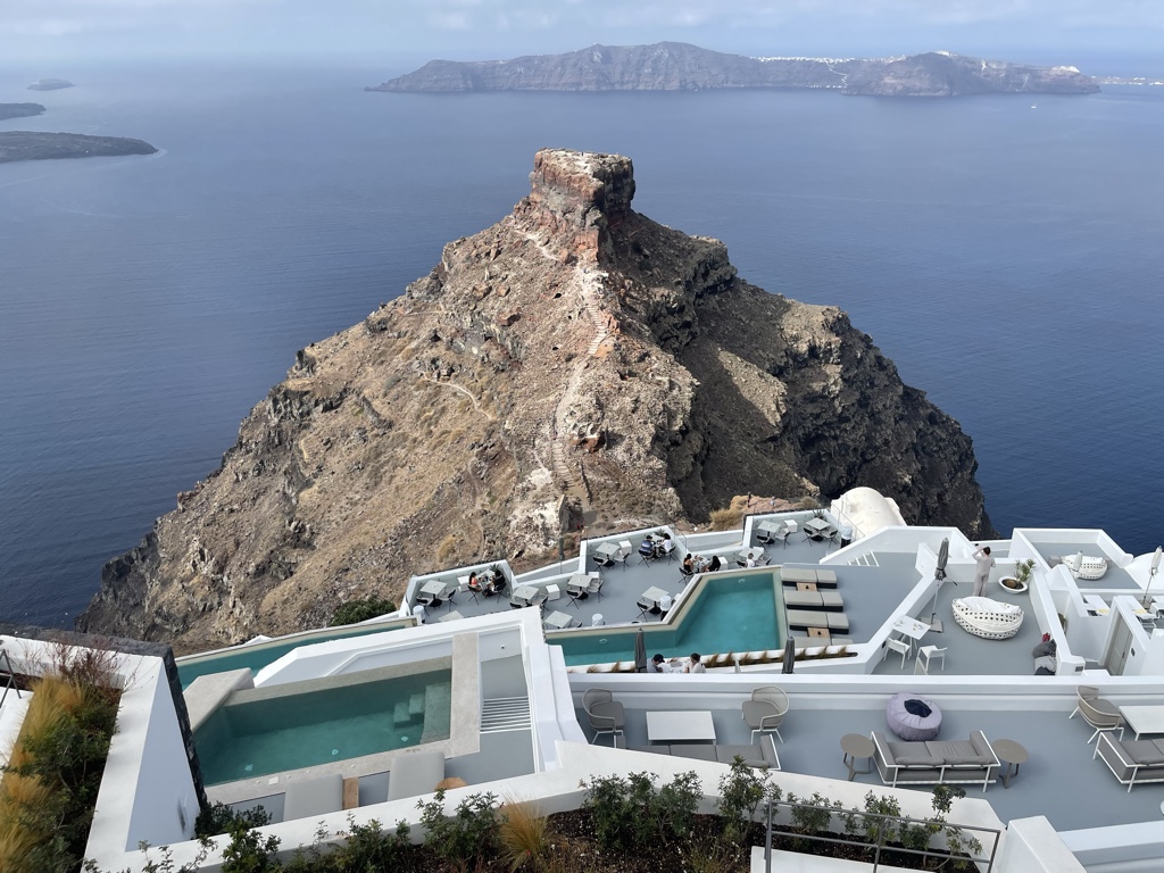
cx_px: 582
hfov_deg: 67.3
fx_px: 874
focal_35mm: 26
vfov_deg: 53.1
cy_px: 436
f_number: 1.6
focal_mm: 4.2
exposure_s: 1/3610
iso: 32
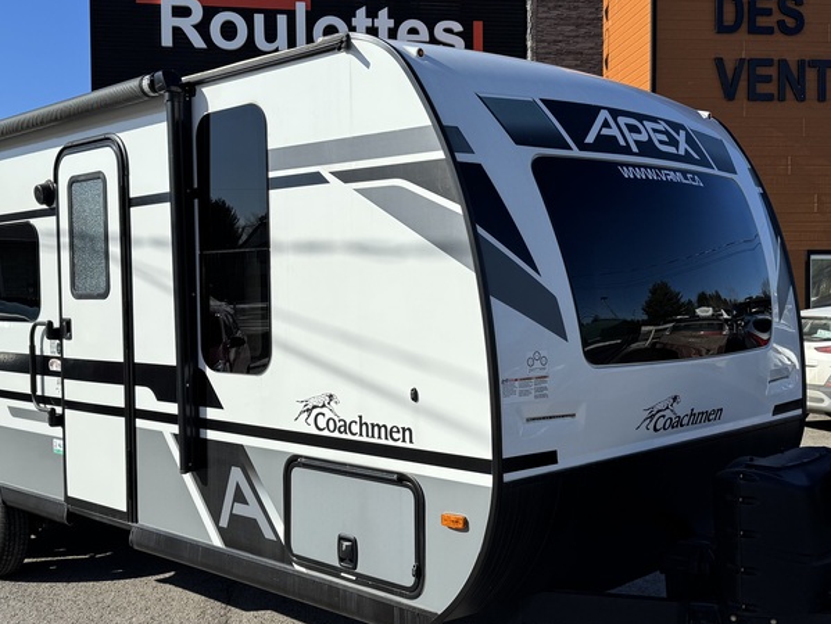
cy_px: 309
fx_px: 985
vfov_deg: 35.2
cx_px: 422
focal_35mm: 41
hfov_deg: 45.7
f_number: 1.78
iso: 80
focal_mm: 6.76
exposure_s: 1/6410
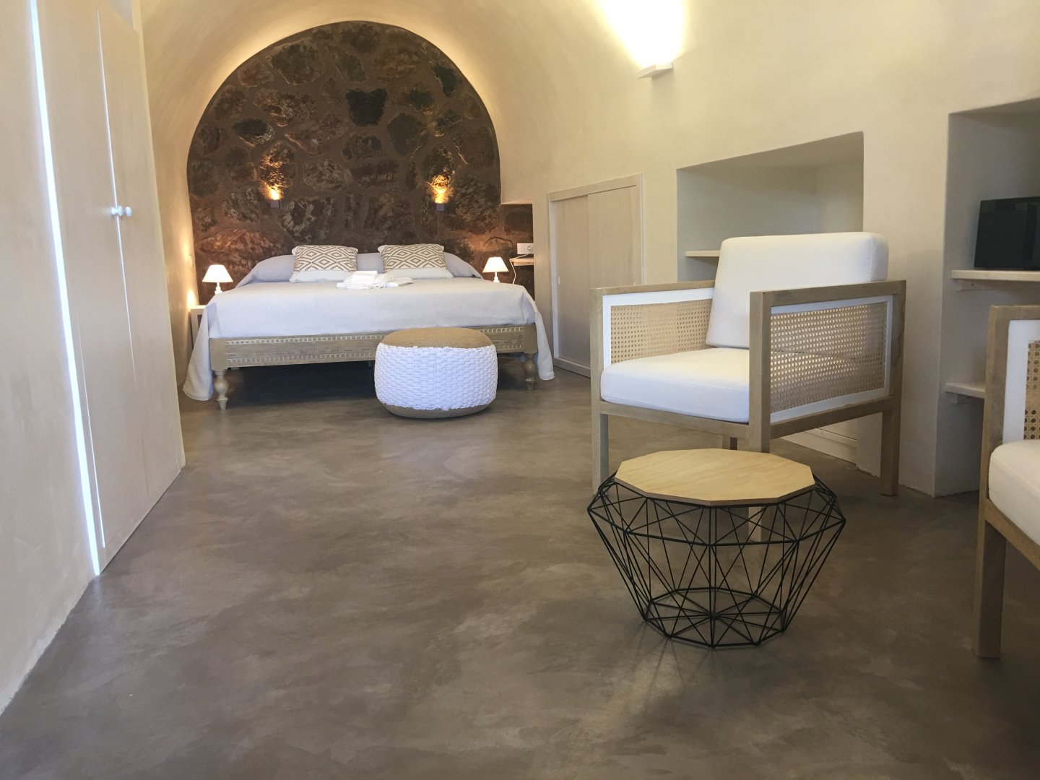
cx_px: 520
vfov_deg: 48.2
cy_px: 390
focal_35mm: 29
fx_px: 871
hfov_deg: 61.7
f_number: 2.2
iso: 40
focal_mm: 4.15
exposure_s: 1/17
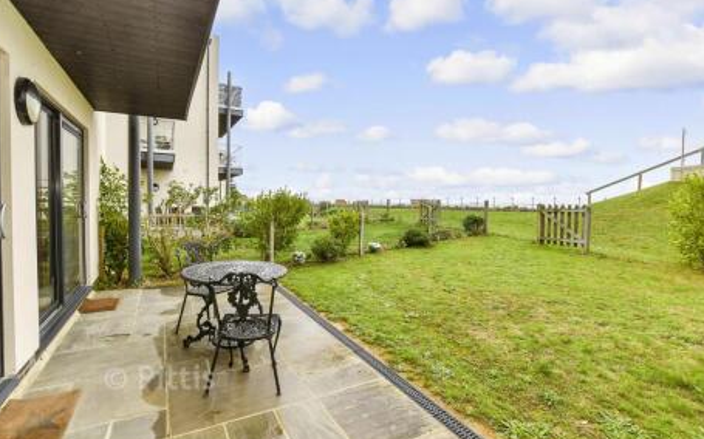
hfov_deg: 97.8
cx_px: 343
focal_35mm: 16
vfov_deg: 71.2
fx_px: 307
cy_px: 209
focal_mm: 10
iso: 160
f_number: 8
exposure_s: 1/60
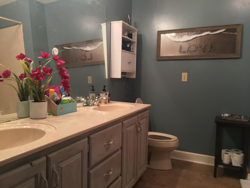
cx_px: 125
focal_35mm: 29
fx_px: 209
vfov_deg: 48.2
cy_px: 94
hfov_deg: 61.7
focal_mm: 4.15
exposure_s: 1/30
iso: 160
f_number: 2.2
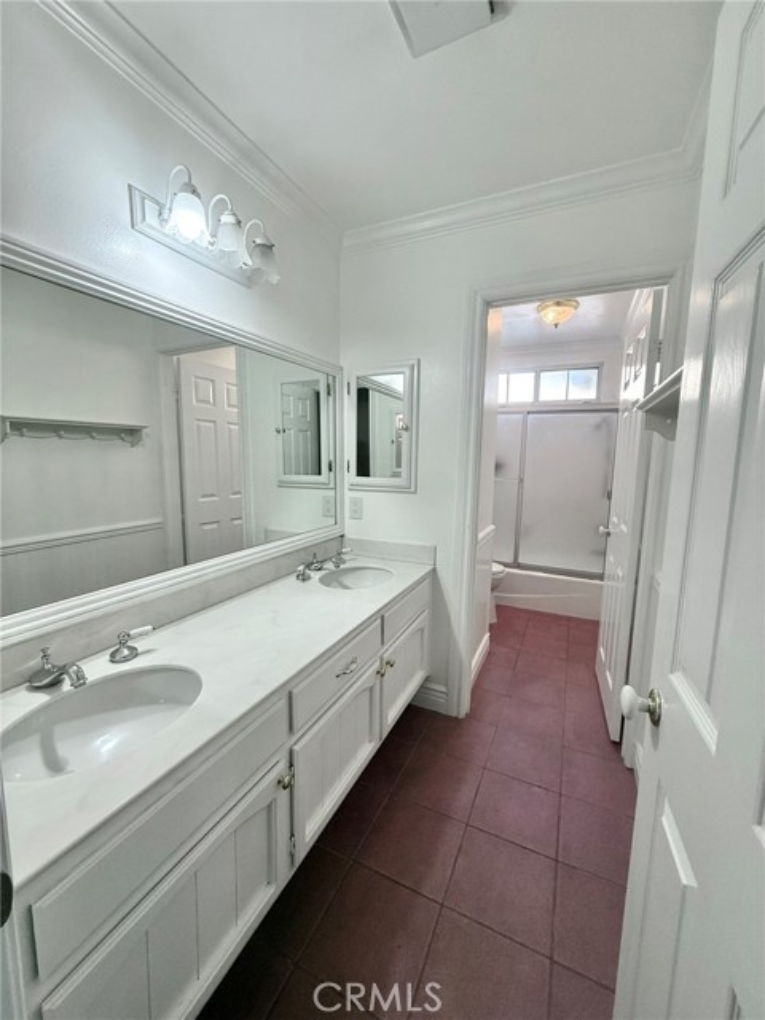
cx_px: 382
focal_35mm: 14
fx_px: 413
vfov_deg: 102.1
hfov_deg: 85.7
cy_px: 510
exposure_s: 1/120
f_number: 2.2
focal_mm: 2.22
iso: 160
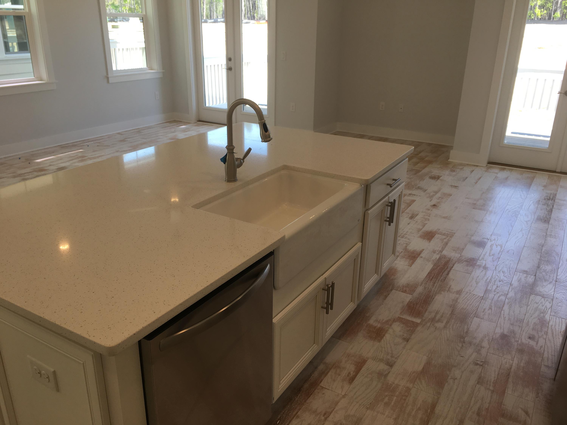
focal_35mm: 29
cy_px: 212
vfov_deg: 48.2
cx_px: 284
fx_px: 475
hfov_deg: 61.7
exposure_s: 1/120
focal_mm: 4.15
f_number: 2.2
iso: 25
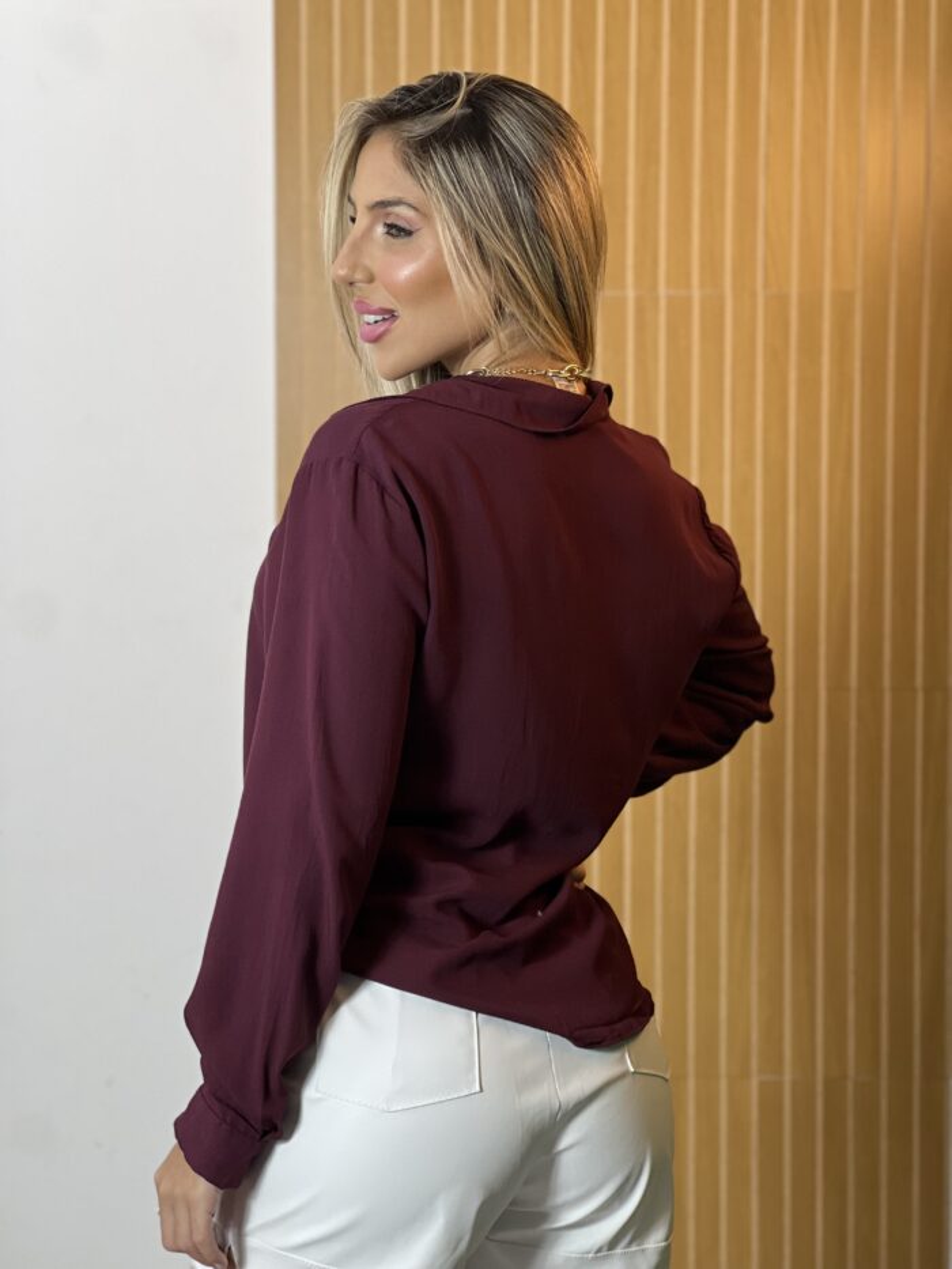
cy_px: 634
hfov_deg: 19.1
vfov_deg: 25.3
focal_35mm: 77
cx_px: 476
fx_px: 2823
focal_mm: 9
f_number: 2.8
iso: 200
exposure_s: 1/120
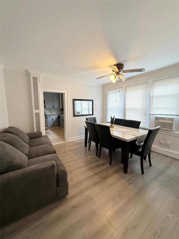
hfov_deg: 85.7
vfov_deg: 102.1
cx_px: 90
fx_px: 97
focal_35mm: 14
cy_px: 120
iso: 250
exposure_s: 1/120
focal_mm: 2.22
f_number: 2.2
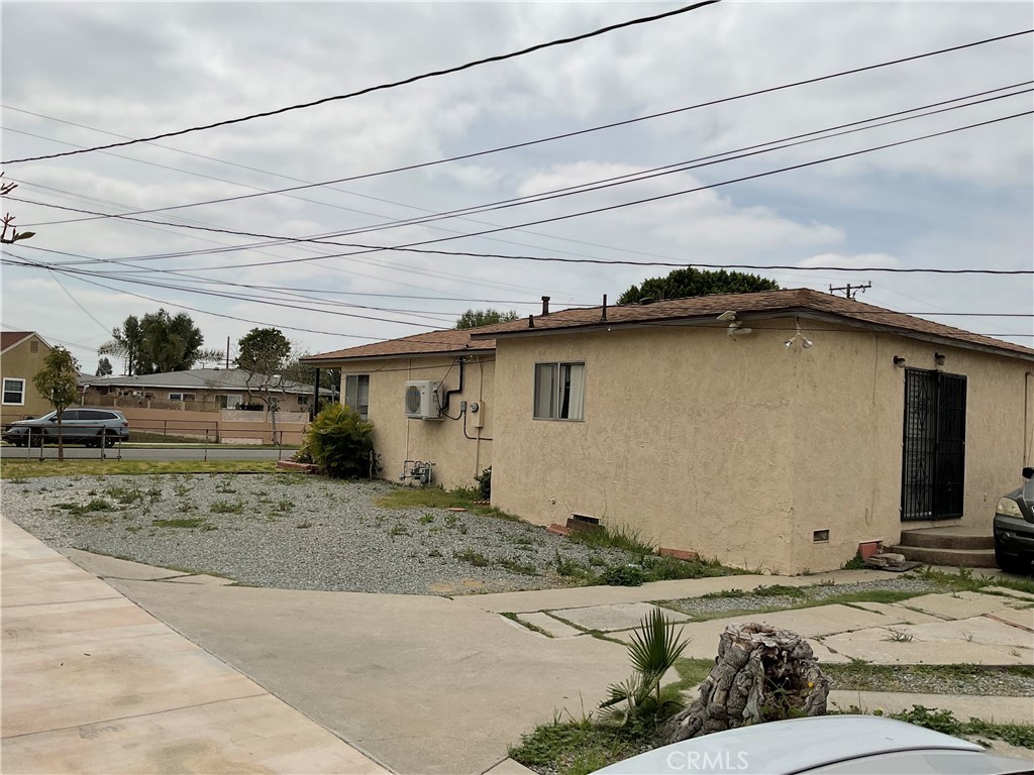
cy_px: 388
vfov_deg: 48.2
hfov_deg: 61.7
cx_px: 517
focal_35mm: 29
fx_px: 866
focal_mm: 3
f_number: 1.8
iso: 16
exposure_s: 1/4405
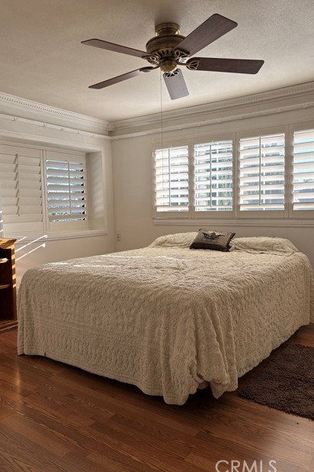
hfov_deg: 46.4
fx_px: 366
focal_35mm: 28
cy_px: 234
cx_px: 147
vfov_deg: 65.5
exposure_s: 1/222
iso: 40
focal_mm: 5.96
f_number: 1.6
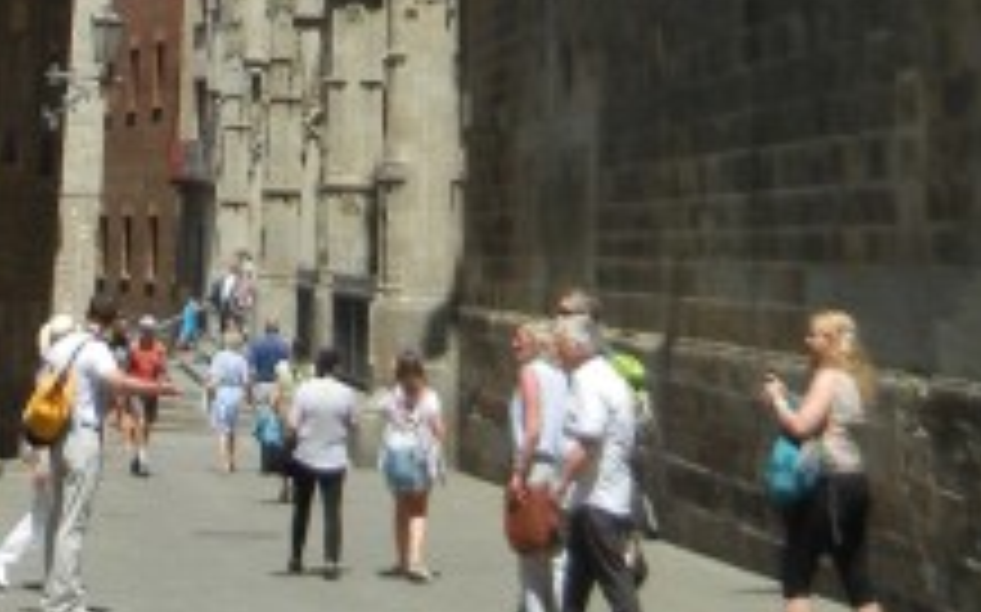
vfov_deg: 10.5
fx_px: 2993
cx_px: 284
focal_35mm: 112
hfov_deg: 18.5
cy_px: -680
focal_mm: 5.4
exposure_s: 1/353
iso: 160
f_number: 7
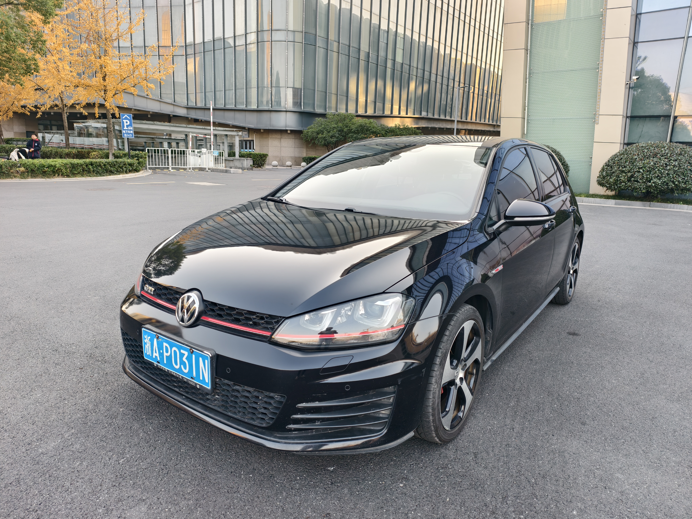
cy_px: 260
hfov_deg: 73.9
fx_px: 460
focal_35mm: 23
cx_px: 346
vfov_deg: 58.9
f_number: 1.57
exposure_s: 1/225
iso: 72
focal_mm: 6.54
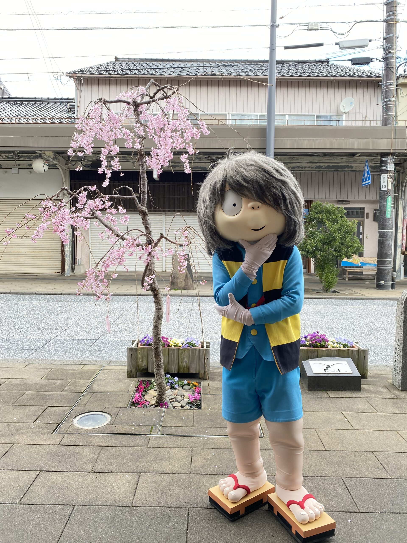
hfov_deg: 53.1
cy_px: 272
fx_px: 408
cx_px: 204
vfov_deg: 67.3
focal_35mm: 26
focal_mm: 4.25
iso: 32
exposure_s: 1/140
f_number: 1.8
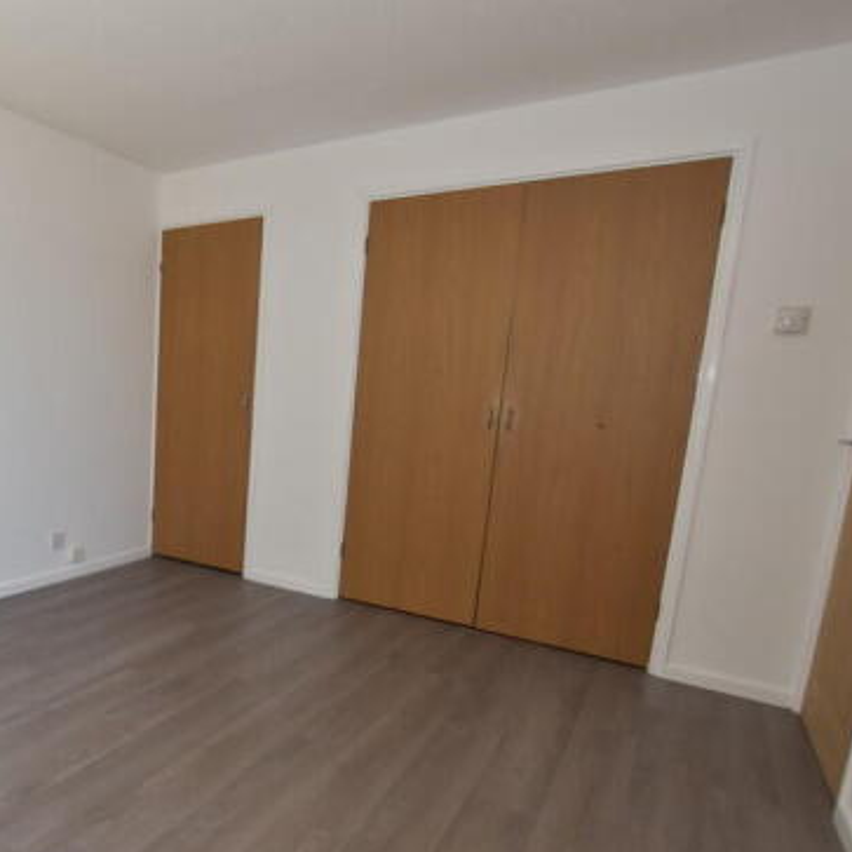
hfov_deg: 61.3
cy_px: 510
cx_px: 161
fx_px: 640
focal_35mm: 23
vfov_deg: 66.6
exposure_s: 1/125
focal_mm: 10
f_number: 4
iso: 400
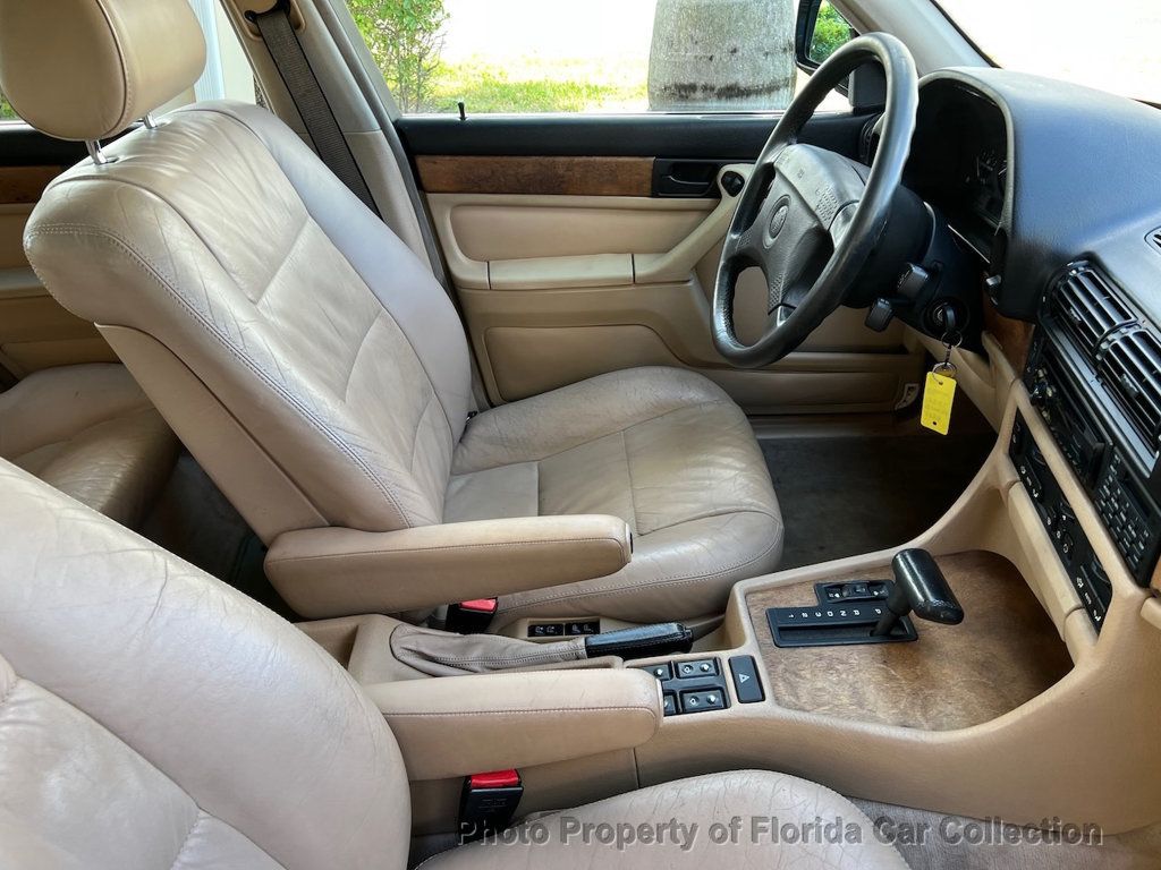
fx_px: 872
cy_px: 435
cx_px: 580
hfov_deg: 67.3
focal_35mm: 26
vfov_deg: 53.1
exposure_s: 1/121
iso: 64
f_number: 1.5
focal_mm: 5.7
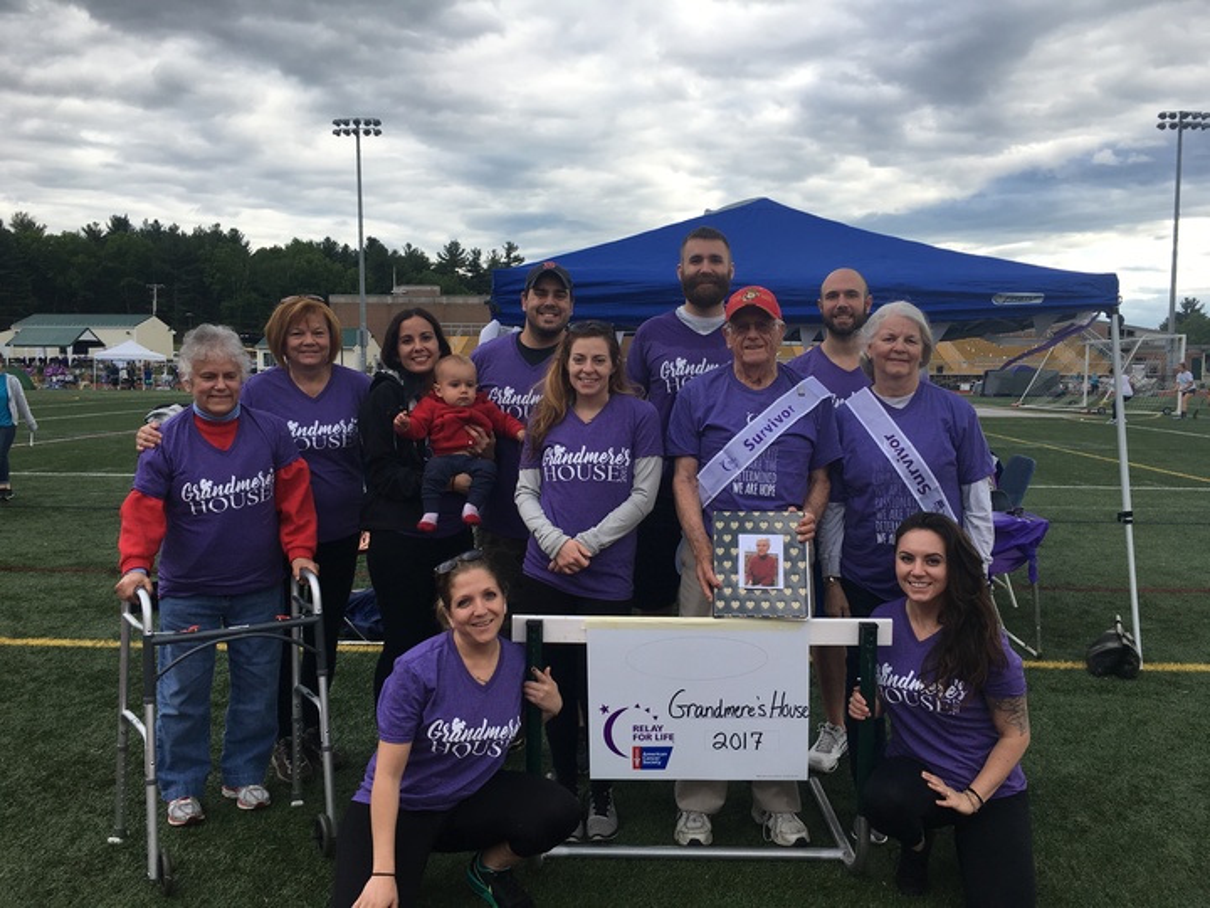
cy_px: 454
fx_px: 1014
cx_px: 605
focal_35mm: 29
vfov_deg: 48.2
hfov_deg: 61.7
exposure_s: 1/530
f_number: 2.2
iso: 25
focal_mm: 4.15
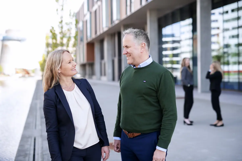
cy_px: 80
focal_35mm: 50
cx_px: 121
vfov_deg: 27.0
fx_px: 336
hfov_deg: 39.6
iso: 100
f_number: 2.2
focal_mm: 50
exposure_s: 1/320
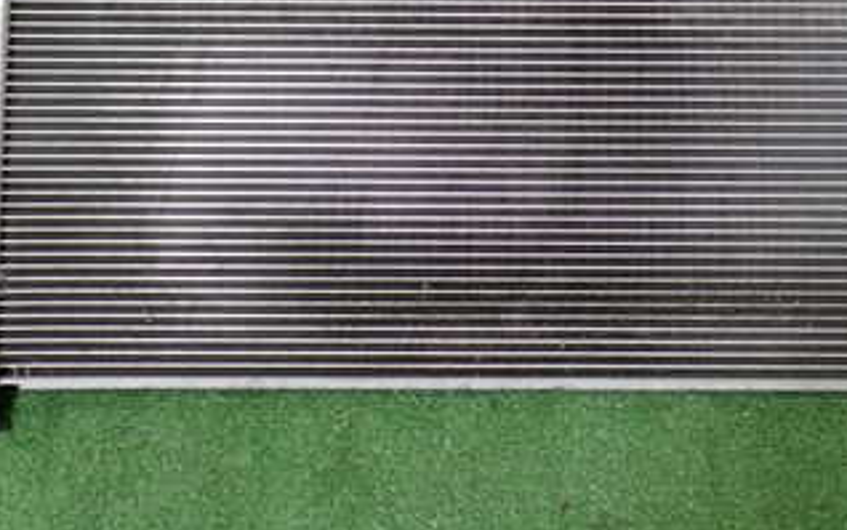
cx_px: 618
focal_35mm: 60
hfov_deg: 33.4
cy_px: 91
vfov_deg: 21.3
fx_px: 1385
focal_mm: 5.4
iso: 200
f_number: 2.3
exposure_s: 1/40
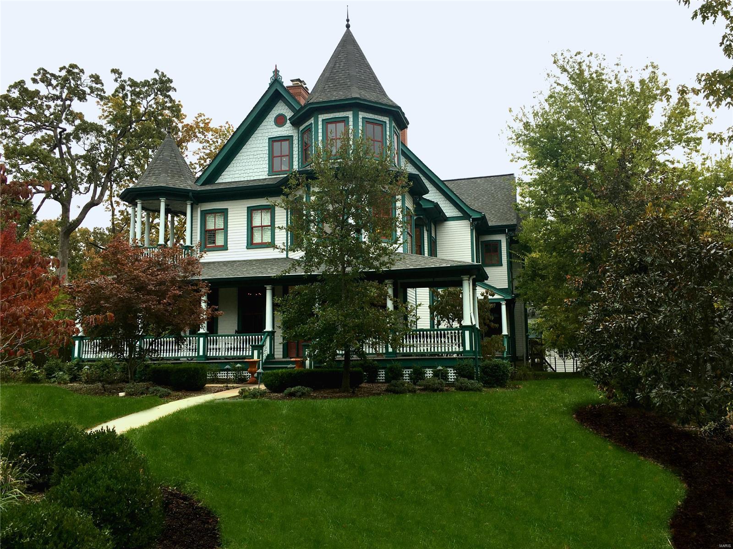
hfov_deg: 61.7
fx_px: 614
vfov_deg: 48.2
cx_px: 366
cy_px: 274
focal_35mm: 29
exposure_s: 1/340
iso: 25
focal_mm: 4.15
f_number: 2.2
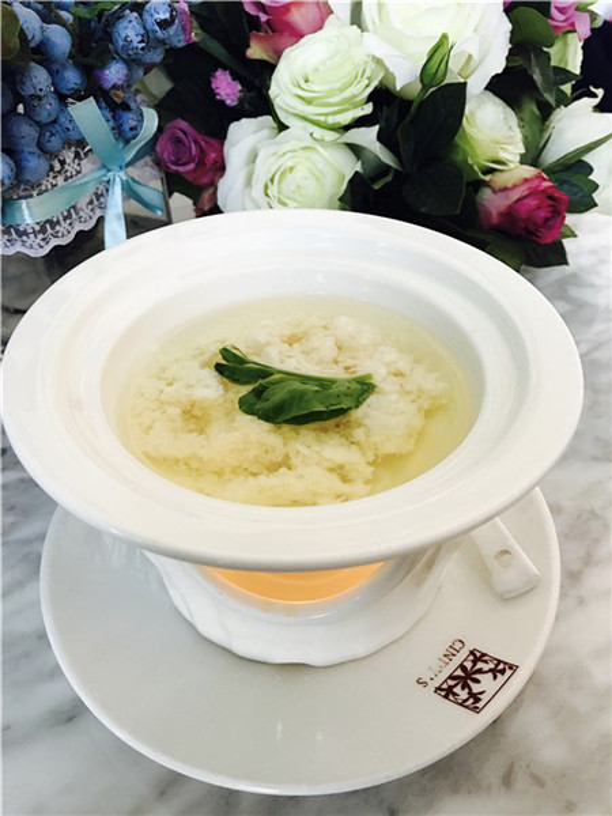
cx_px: 306
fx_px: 660
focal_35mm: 28
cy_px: 408
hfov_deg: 49.7
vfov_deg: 63.4
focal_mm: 3.99
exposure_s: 1/33
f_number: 1.8
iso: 25
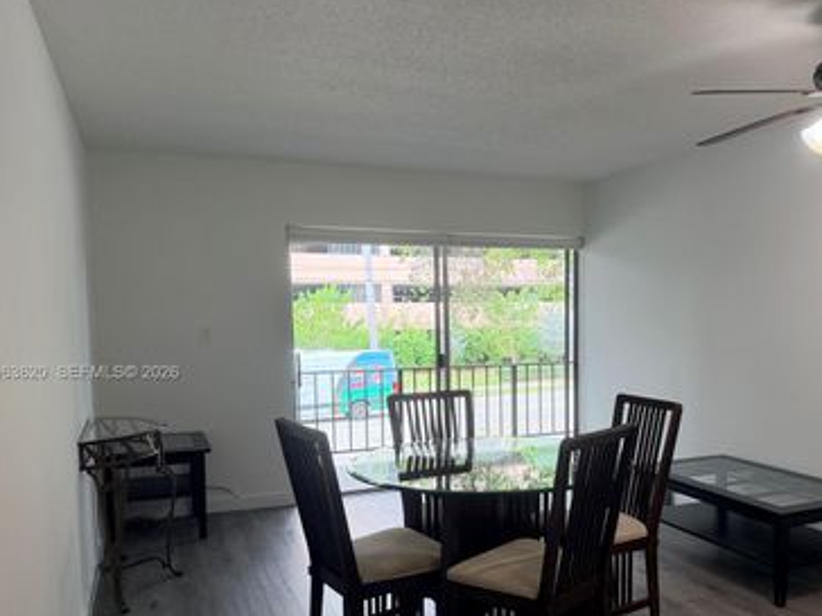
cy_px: 373
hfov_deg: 54.6
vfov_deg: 42.7
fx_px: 784
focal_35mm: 33
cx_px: 524
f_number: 1.78
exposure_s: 1/199
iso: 200
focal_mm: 6.76
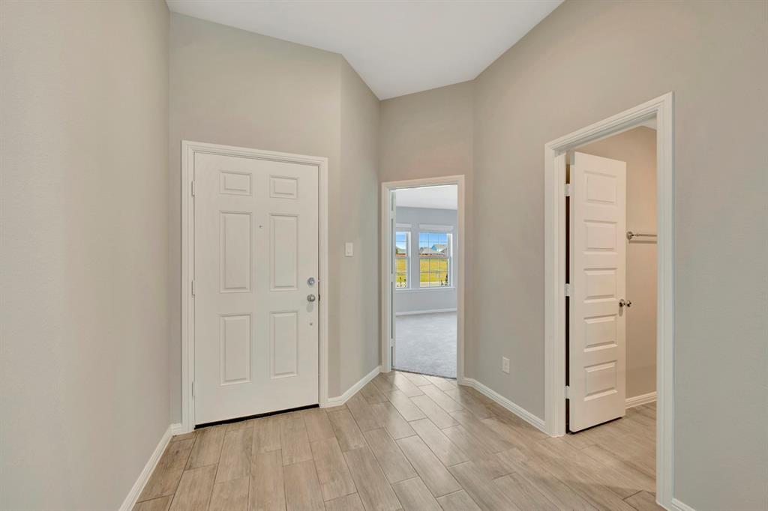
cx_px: 384
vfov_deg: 81.2
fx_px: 299
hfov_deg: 104.3
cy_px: 256
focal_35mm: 14
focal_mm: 14
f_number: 9
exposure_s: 1/2
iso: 100
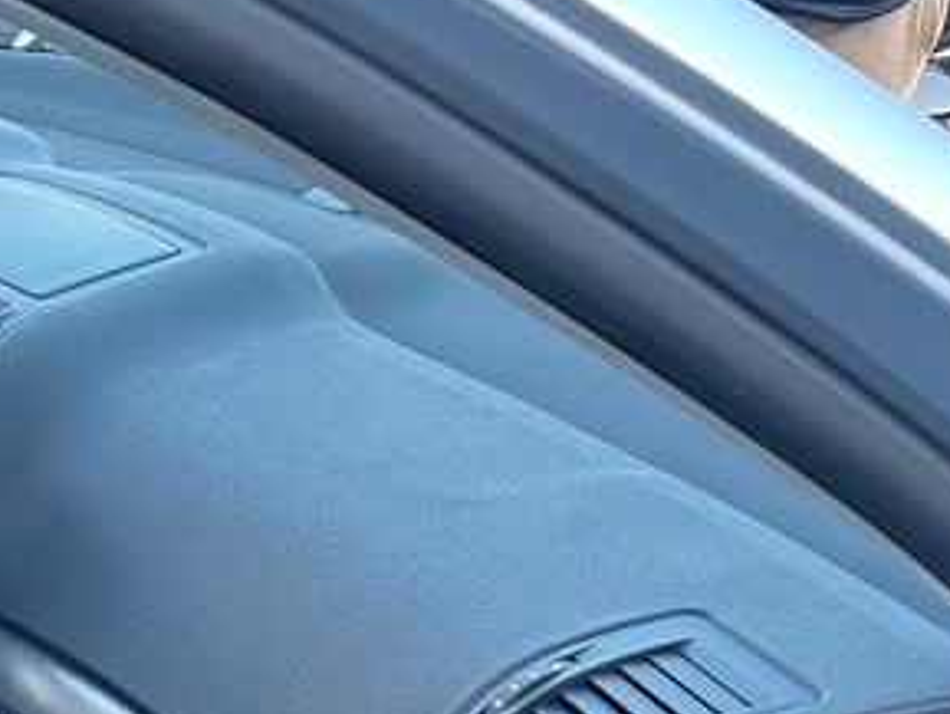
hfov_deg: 19.0
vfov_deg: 16.4
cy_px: 948
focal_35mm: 85
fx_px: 2334
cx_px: -634
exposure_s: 1/121
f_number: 1.78
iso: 160
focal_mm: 6.86
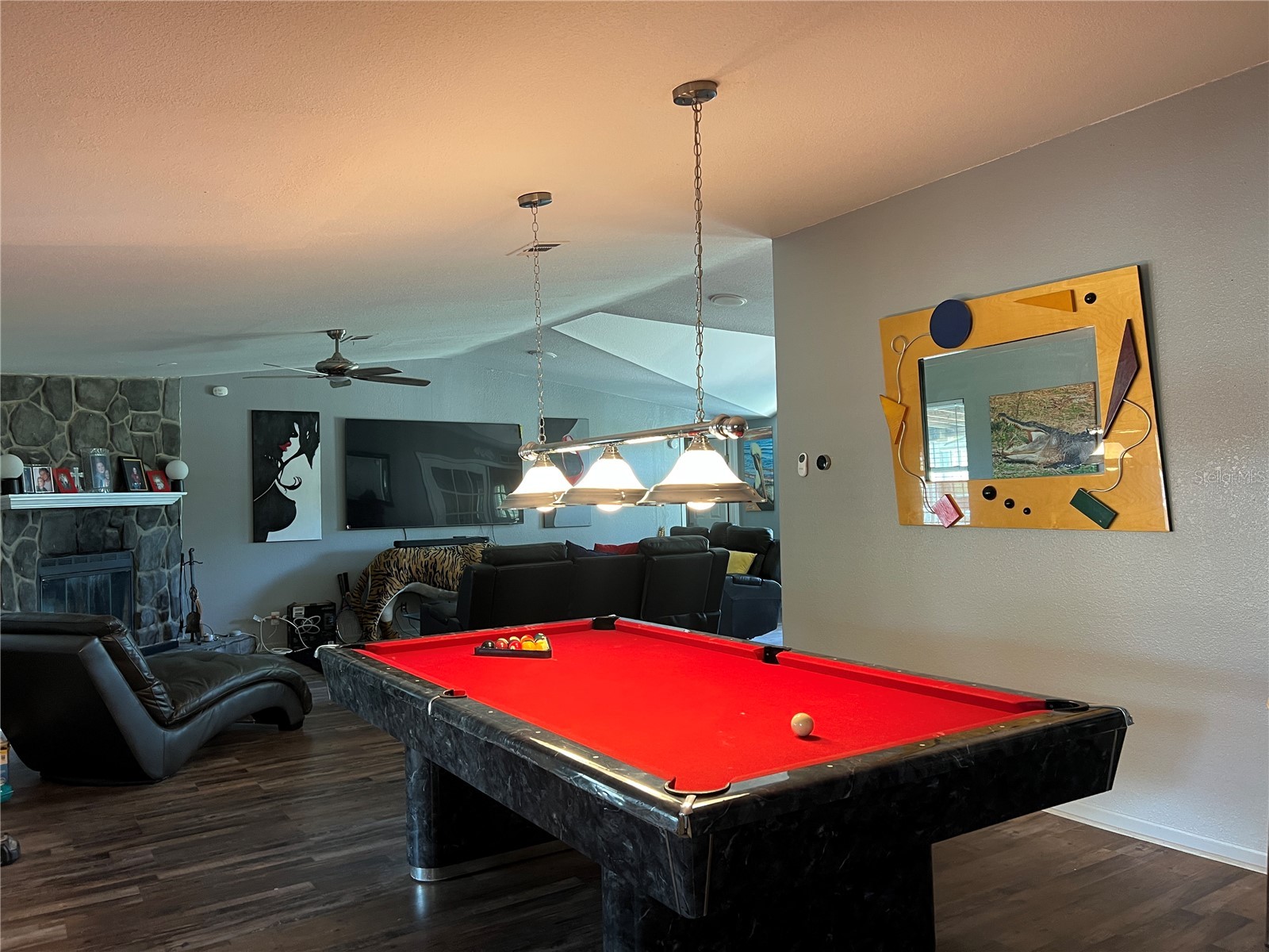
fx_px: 953
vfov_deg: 53.1
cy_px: 476
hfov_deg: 67.3
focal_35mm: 26
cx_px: 634
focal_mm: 5.7
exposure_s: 1/60
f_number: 1.5
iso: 160
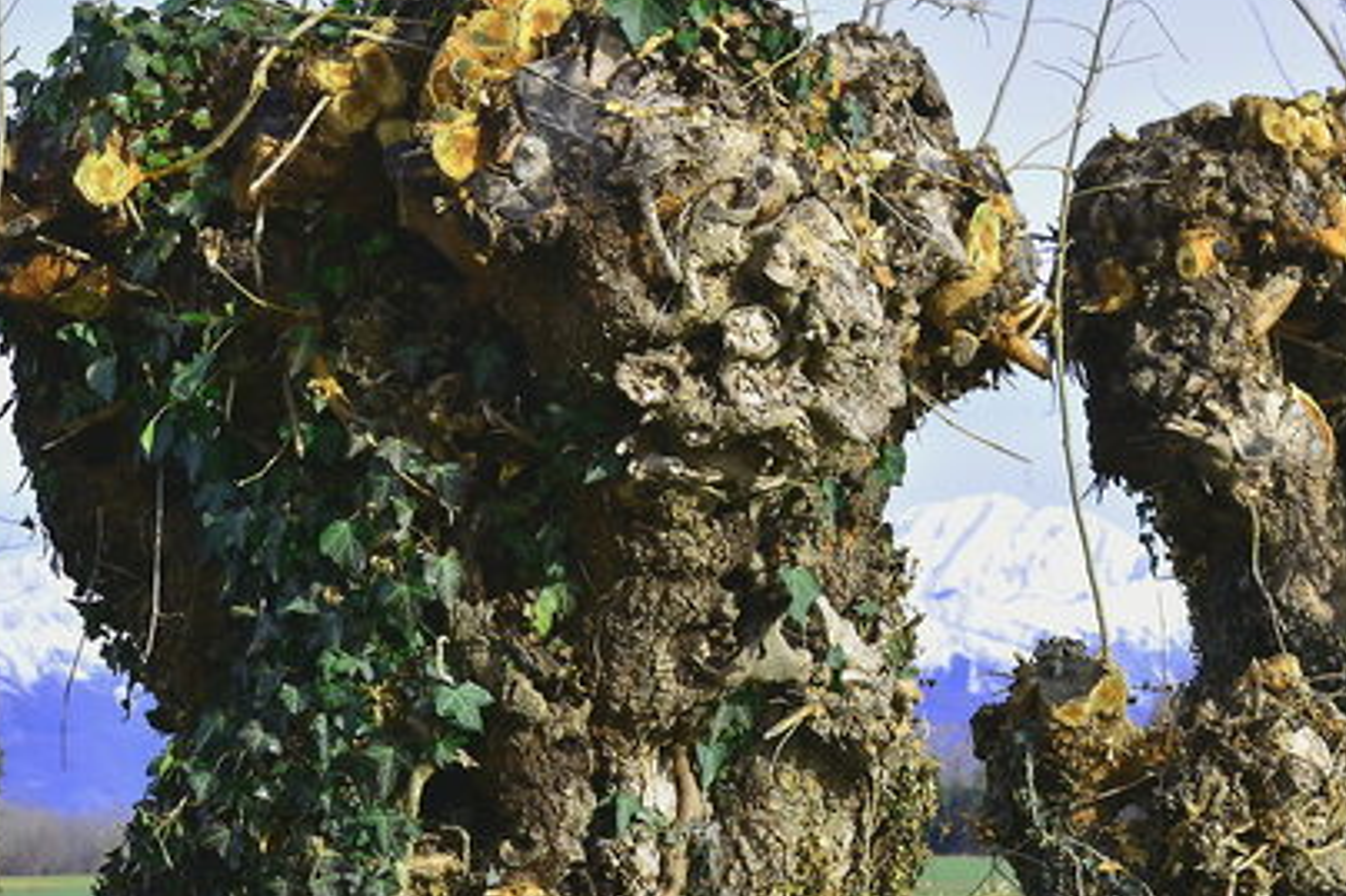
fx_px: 5830
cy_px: 533
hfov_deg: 13.1
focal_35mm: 156
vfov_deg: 8.8
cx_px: 953
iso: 160
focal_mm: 70
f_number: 11
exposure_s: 1/125
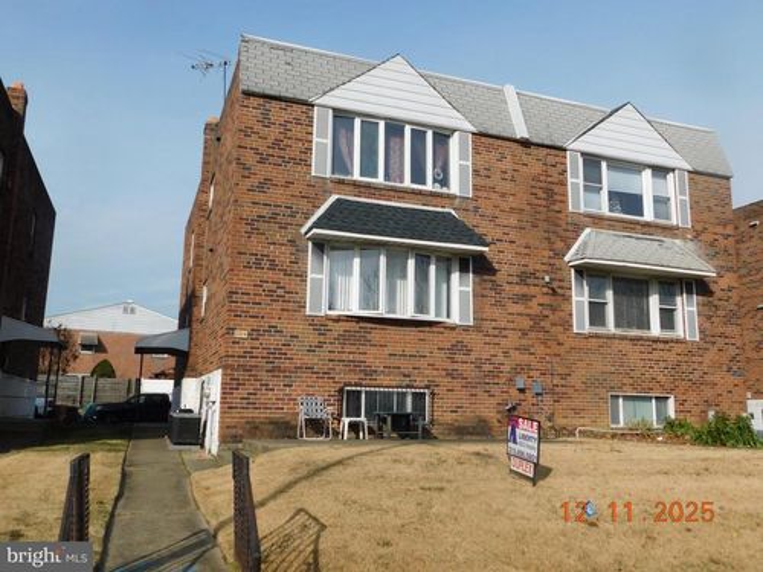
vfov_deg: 46.8
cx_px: 382
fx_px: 661
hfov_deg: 60.0
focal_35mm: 30
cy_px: 286
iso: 125
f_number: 6.4
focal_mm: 5.3
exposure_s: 1/500
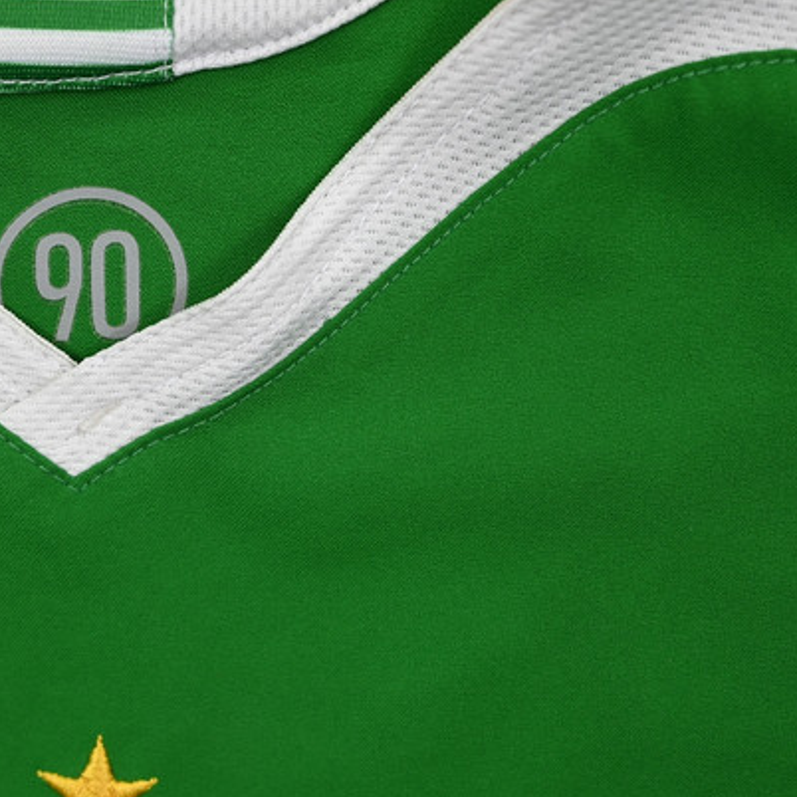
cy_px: 515
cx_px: 193
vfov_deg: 23.9
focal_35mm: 72
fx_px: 1876
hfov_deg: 23.7
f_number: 5
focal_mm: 34
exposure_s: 1/125
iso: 200
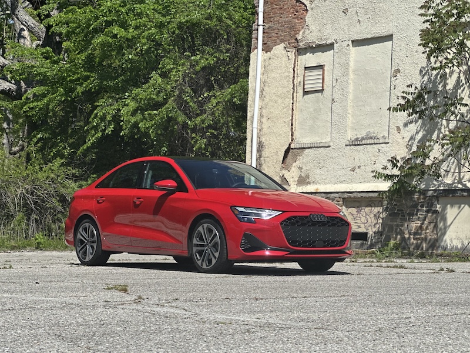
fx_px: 1045
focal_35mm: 77
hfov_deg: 25.3
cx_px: 235
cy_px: 176
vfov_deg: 19.1
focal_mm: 9
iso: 32
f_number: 2.8
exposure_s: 1/357
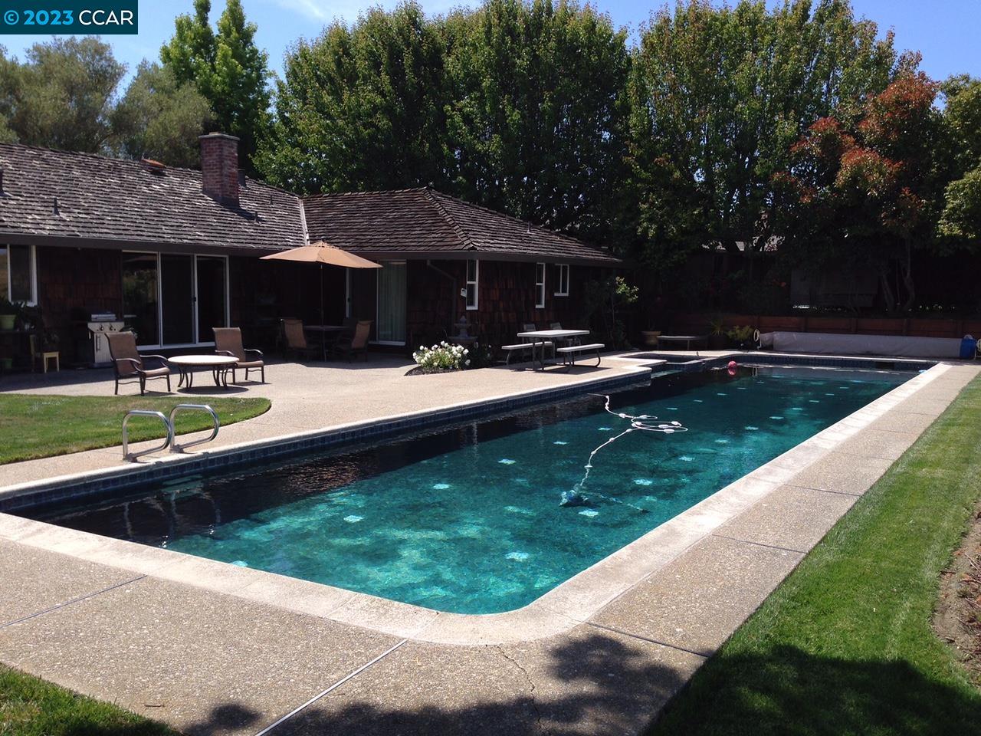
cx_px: 490
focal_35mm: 33
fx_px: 935
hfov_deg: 55.4
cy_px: 368
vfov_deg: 42.9
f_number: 2.4
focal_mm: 4.12
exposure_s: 1/1232
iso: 50
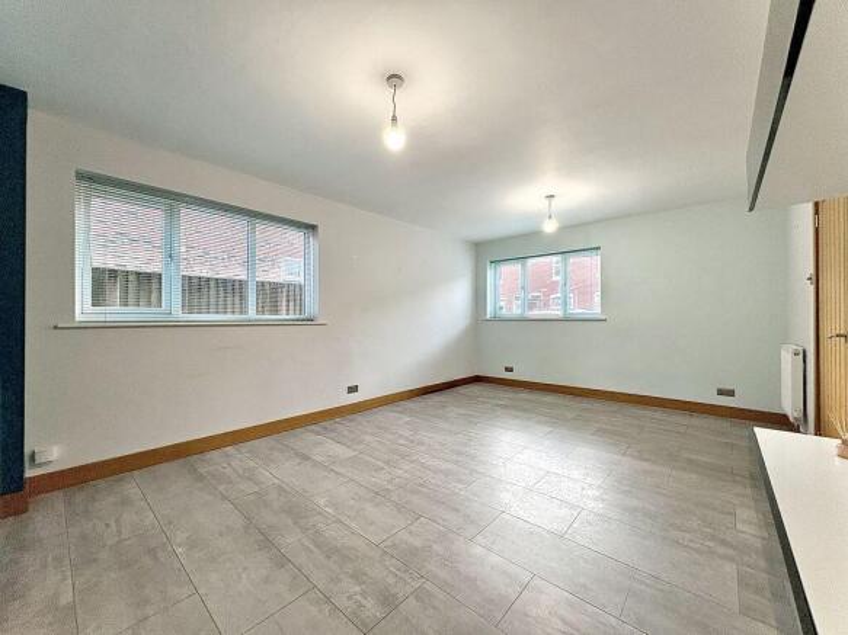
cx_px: 424
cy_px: 318
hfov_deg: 102.1
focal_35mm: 14
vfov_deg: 85.7
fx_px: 343
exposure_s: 1/100
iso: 320
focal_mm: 2.22
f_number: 2.2
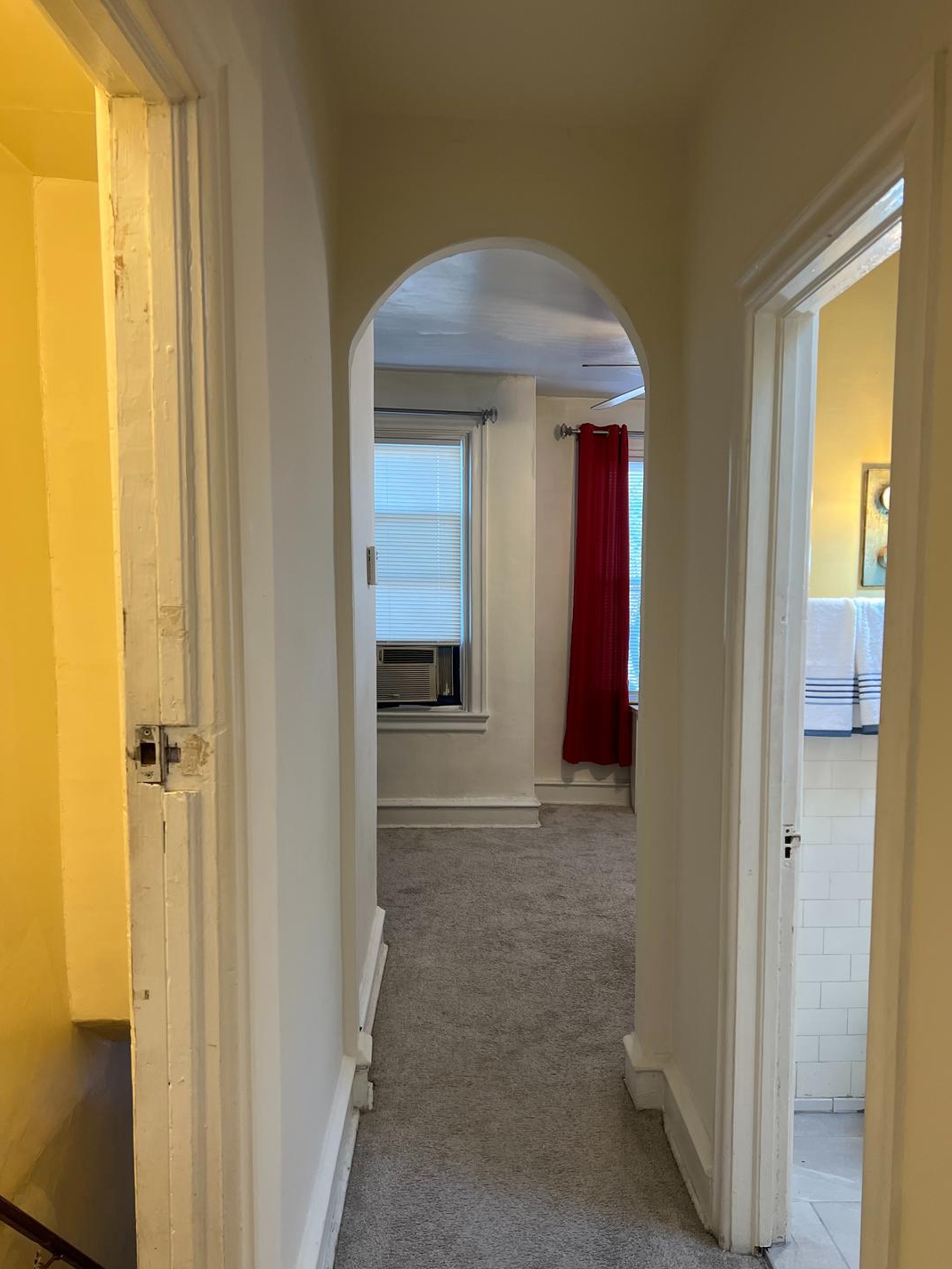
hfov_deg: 49.7
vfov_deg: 63.4
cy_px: 676
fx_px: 1026
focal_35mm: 28
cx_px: 510
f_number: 1.5
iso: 125
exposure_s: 1/120
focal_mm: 5.7
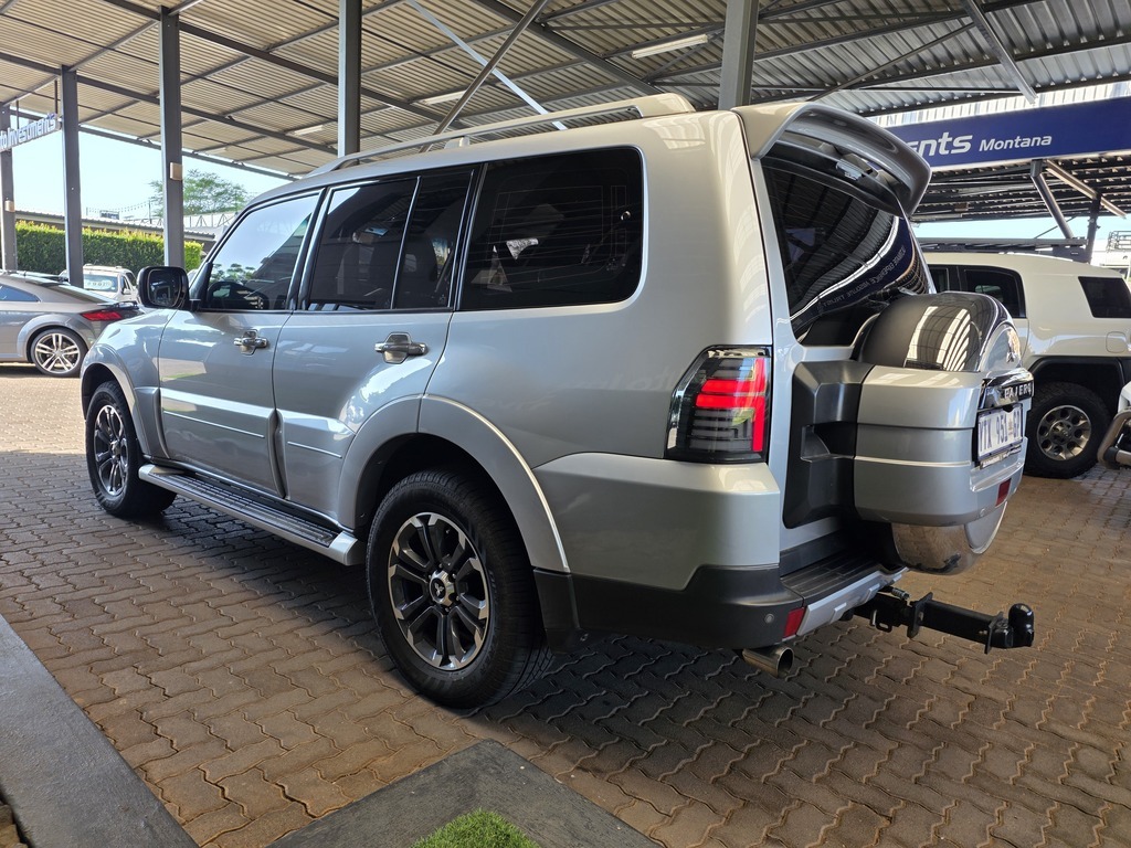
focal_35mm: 23
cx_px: 566
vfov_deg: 58.9
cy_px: 424
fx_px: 751
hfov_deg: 73.9
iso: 12
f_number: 1.7
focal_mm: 6.25
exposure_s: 1/60.5
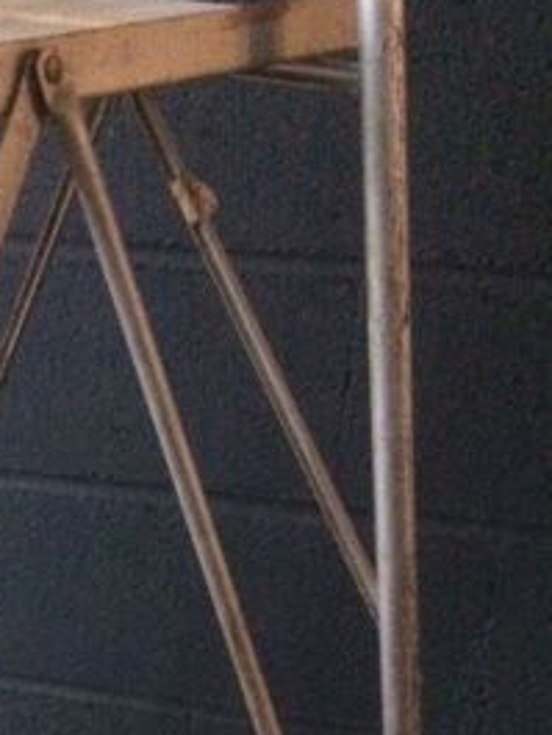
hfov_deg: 20.2
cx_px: -42
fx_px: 1487
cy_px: 718
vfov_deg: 26.4
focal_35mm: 70
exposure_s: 1/17
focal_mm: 4.15
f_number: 2.2
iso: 800
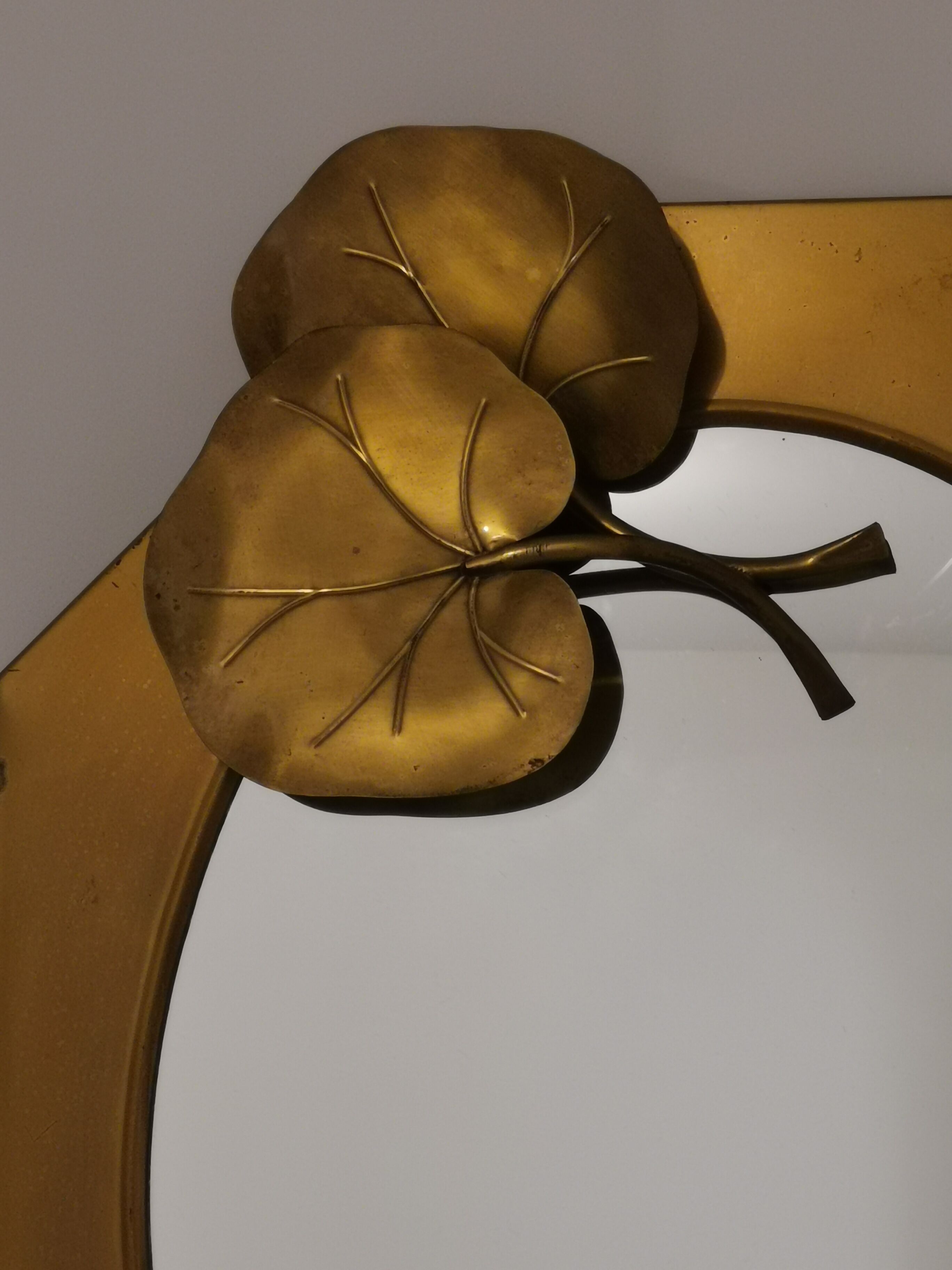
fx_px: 5244
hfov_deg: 10.4
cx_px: 476
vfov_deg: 13.8
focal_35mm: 143
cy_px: 635
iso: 125
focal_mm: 7.48
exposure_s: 1/50
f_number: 2.4
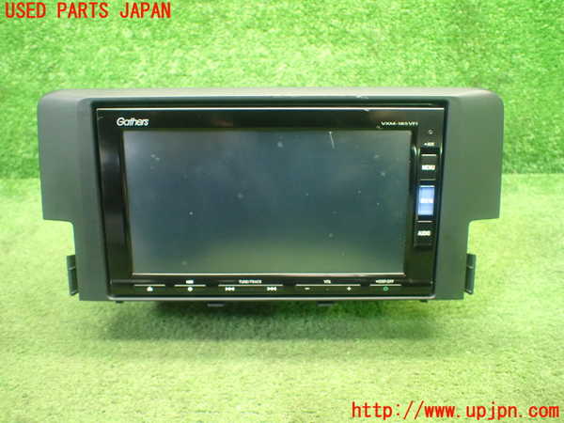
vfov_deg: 46.8
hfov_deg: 60.0
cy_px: 212
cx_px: 282
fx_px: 489
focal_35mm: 30
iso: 800
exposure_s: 1/40
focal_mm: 5.4
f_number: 2.3
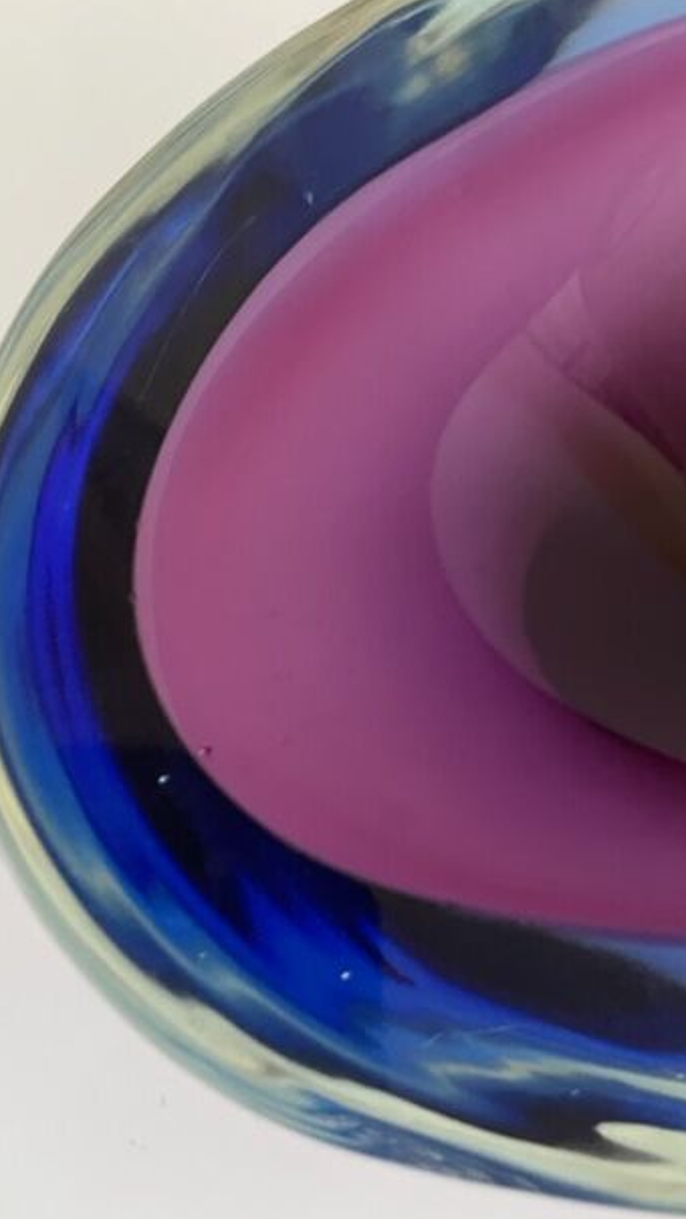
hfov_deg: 39.0
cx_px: 349
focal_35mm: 30
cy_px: 636
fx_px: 970
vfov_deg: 64.3
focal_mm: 4.2
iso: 640
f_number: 1.6
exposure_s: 1/30
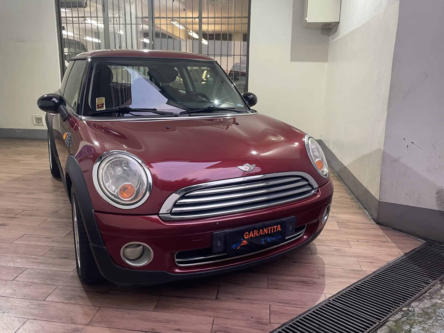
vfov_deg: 53.1
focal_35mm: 26
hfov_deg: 67.3
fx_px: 333
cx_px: 222
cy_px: 166
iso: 125
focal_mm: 4.2
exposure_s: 1/50
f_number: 1.6
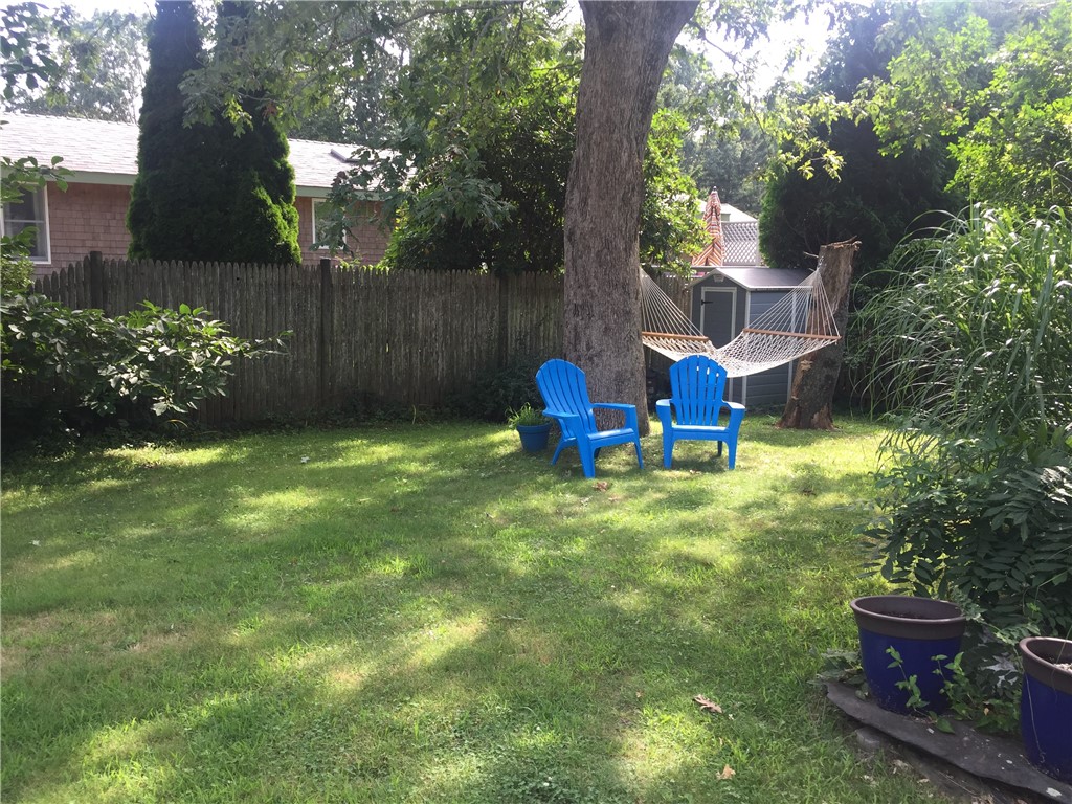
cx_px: 536
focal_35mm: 29
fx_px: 898
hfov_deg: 61.7
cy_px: 402
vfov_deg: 48.2
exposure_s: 1/120
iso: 32
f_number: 2.2
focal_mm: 4.15
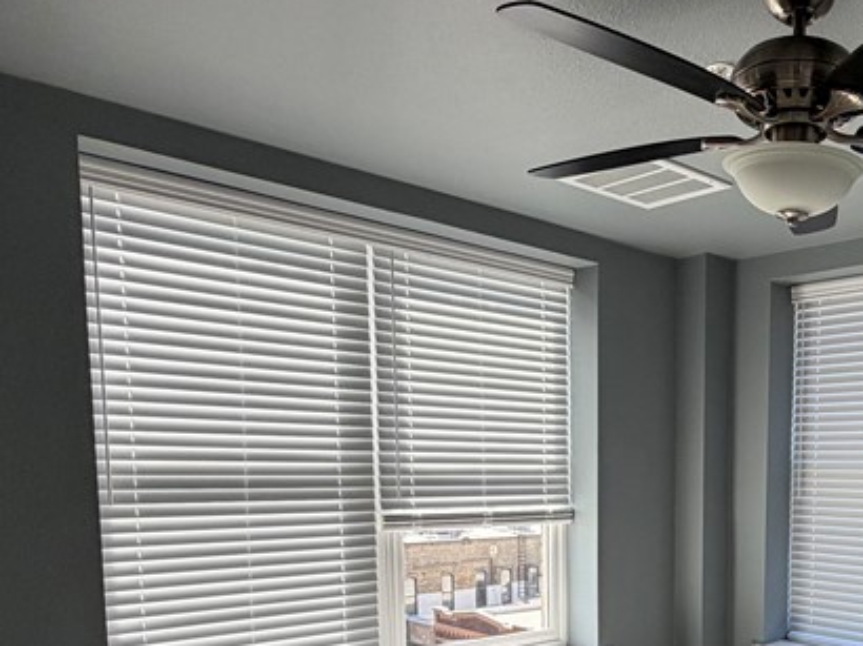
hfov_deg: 47.9
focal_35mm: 35
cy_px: 560
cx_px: 758
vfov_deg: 38.4
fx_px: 872
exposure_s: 1/172
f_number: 2.2
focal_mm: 2.22
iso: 50
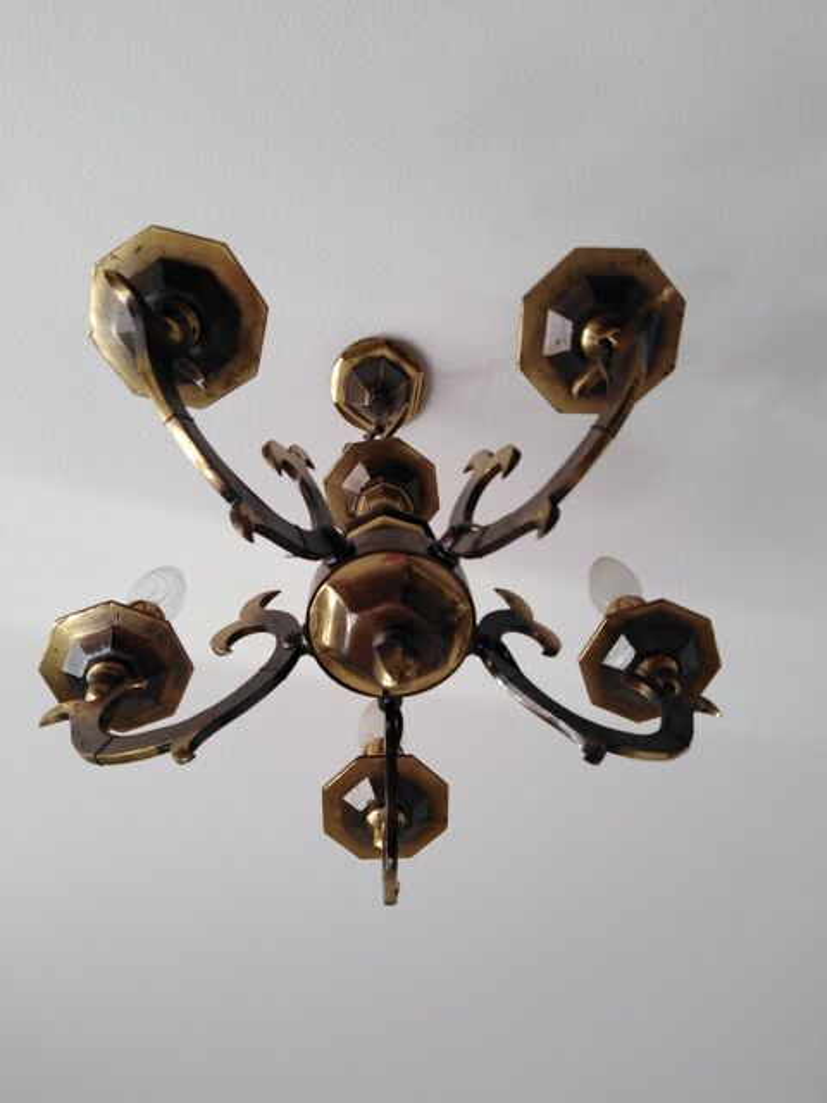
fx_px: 828
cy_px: 552
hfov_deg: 53.1
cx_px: 414
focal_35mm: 26
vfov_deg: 67.3
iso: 112
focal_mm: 3.46
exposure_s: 1/40
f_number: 2.2
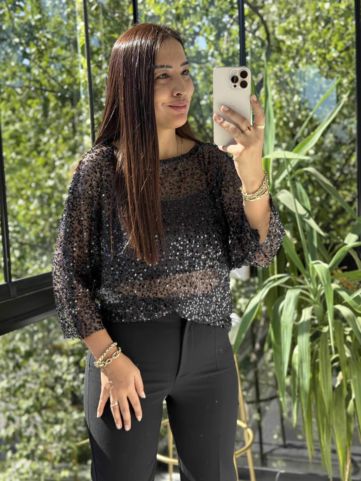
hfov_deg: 30.3
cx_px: 180
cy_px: 240
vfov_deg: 39.7
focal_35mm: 48
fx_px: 667
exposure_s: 1/442
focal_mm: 6.76
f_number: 1.78
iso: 100
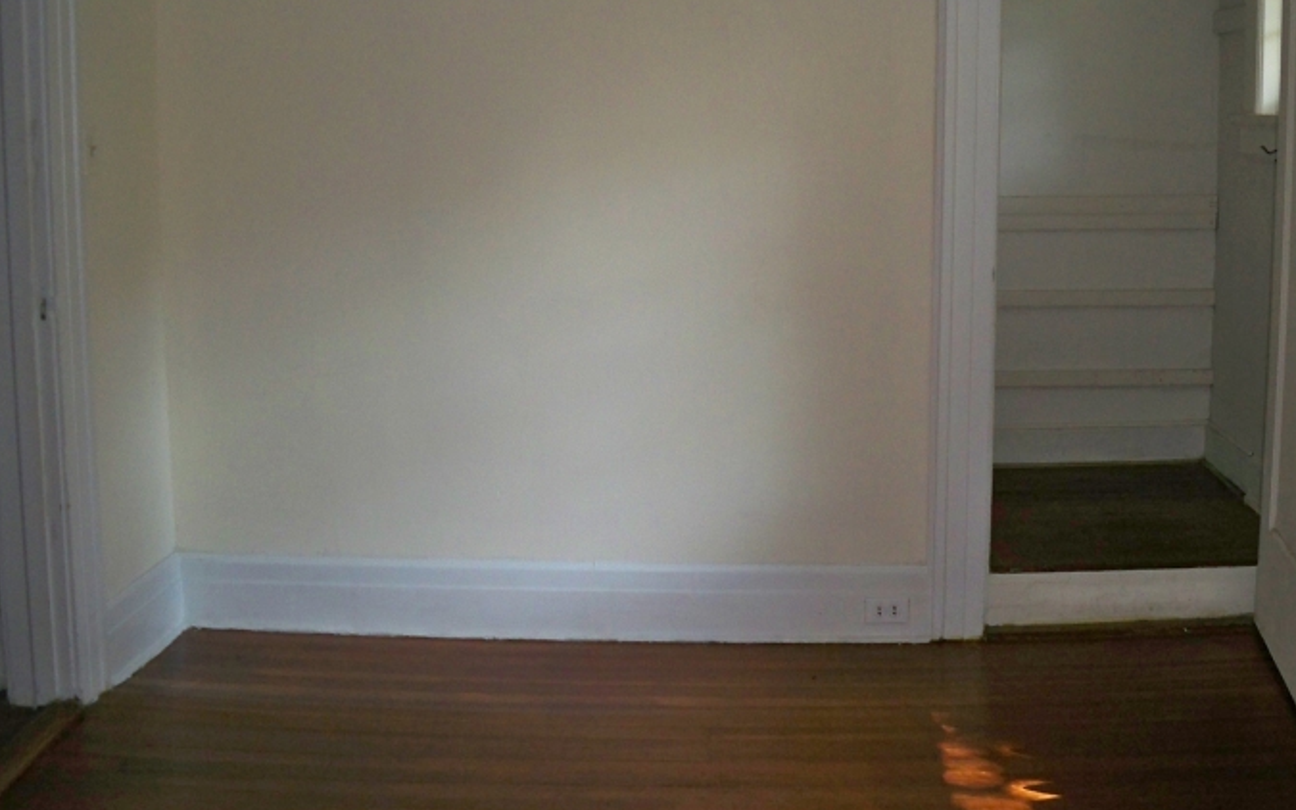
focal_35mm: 44
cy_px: 309
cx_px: 733
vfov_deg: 29.1
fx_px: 1554
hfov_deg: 45.2
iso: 200
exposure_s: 1/60
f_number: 3.1
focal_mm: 6.3
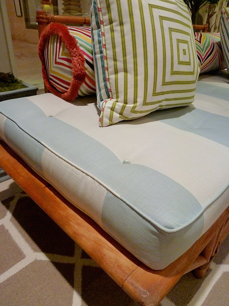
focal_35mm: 25
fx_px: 221
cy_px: 153
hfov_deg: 54.9
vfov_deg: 69.4
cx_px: 114
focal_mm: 4.1
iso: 400
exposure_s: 1/30
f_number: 3.3
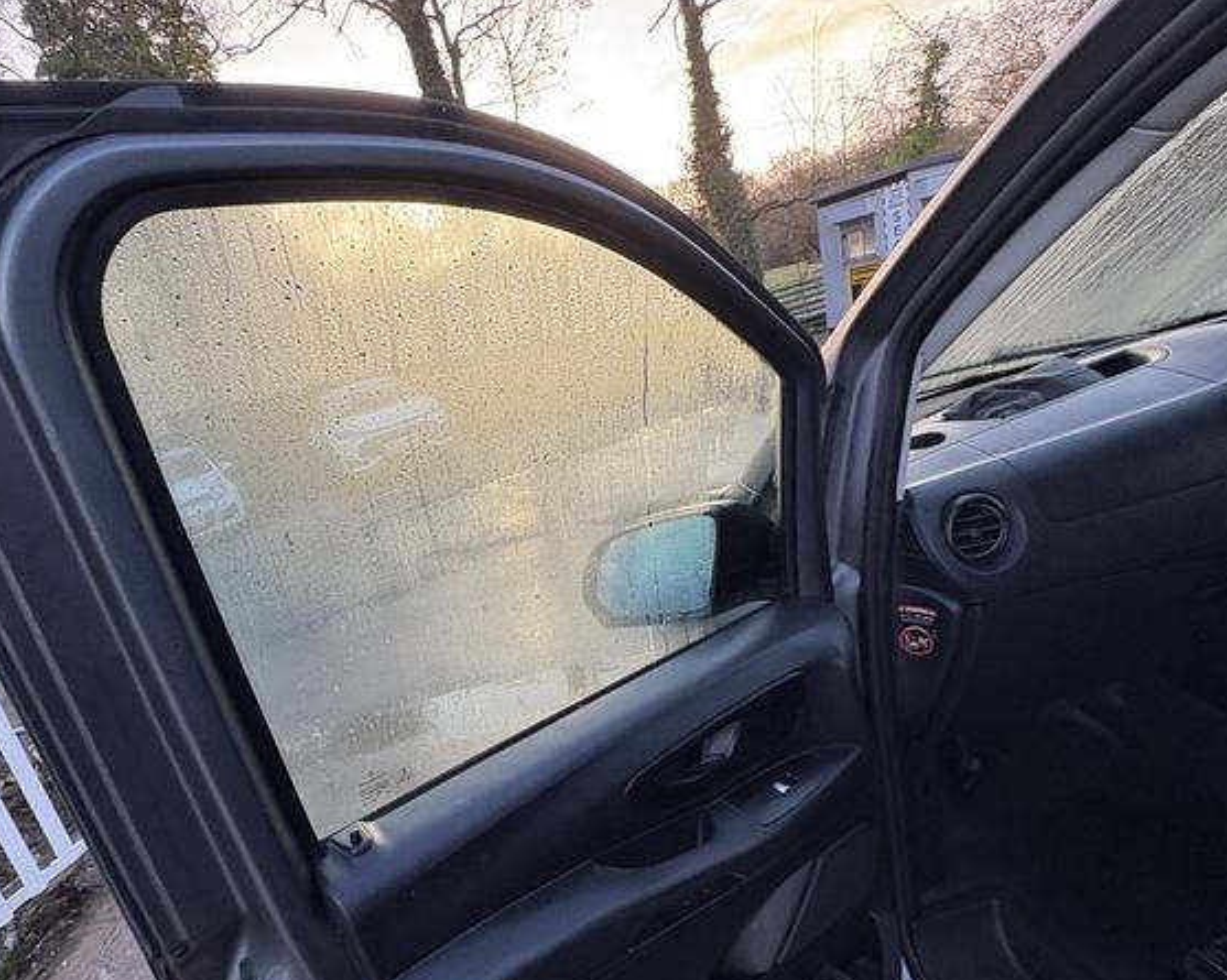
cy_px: 625
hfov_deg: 74.4
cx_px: 502
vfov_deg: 62.0
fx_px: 798
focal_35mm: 22
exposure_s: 1/99
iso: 40
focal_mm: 2.22
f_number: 2.2
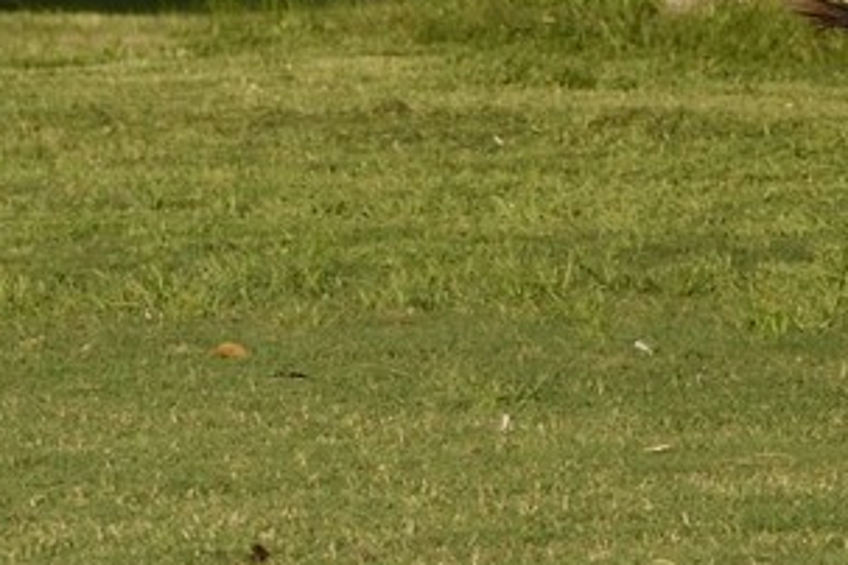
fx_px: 24873
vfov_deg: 1.3
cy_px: -498
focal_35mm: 1056
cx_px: 2113
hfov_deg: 1.9
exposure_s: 1/800
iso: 400
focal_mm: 200
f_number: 8
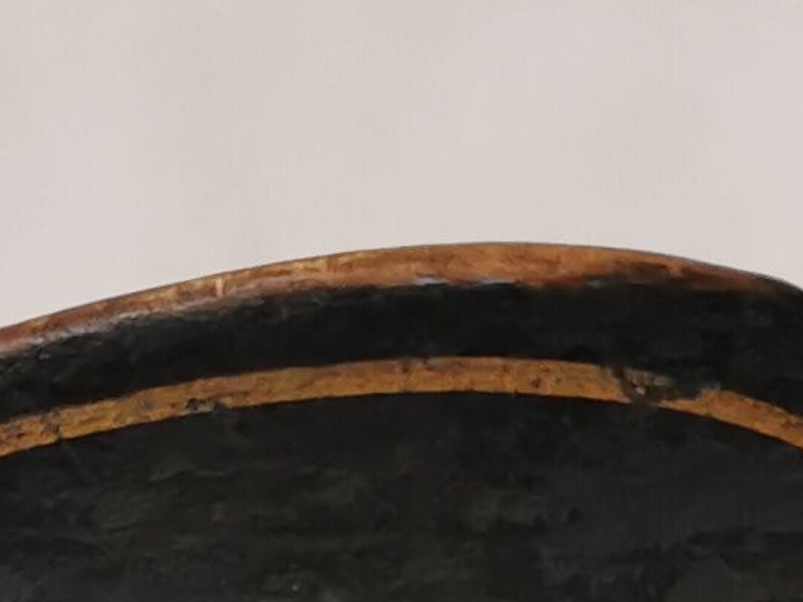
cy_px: 1170
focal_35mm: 182
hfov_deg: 10.8
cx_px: 644
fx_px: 4223
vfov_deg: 7.8
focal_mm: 5.56
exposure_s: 1/60
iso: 200
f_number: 1.6
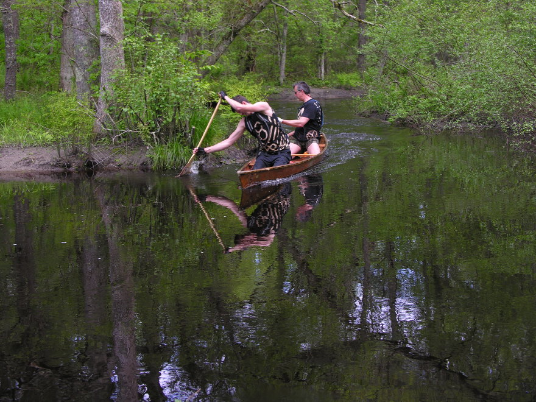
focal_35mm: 54
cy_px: 201
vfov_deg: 27.0
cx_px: 268
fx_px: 836
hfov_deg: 35.5
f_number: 3.1
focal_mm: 13.8
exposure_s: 1/125
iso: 50
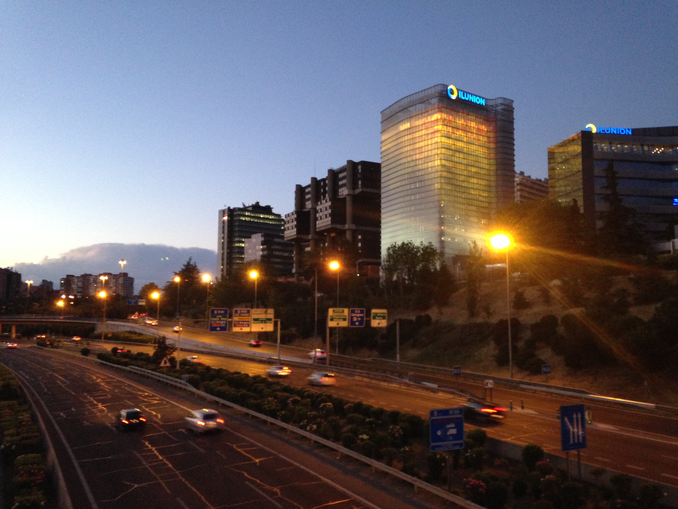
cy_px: 254
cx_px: 339
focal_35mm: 33
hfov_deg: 55.4
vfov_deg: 42.9
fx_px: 646
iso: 250
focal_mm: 4.12
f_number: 2.4
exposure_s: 1/20
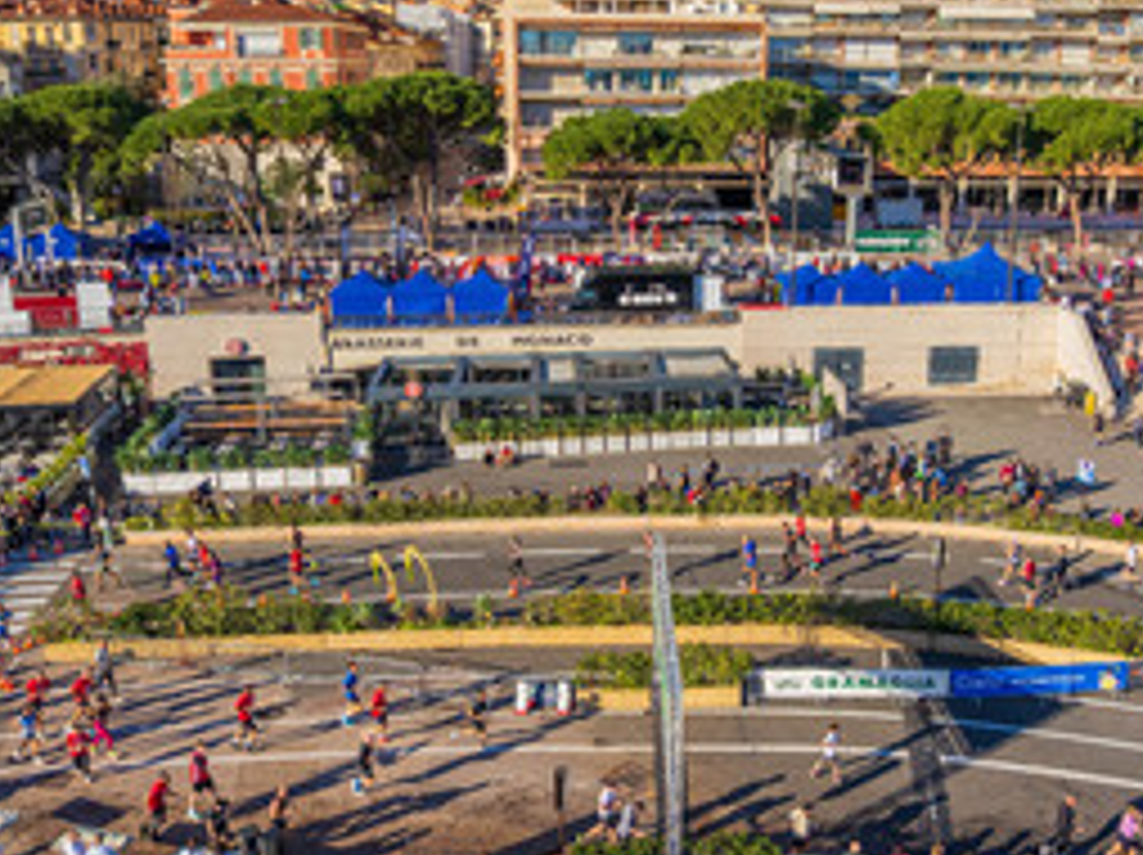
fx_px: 1155
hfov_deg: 52.1
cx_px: 711
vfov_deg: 40.6
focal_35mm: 35
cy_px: 378
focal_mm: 8.4
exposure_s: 1/1600
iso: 100
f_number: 2.8
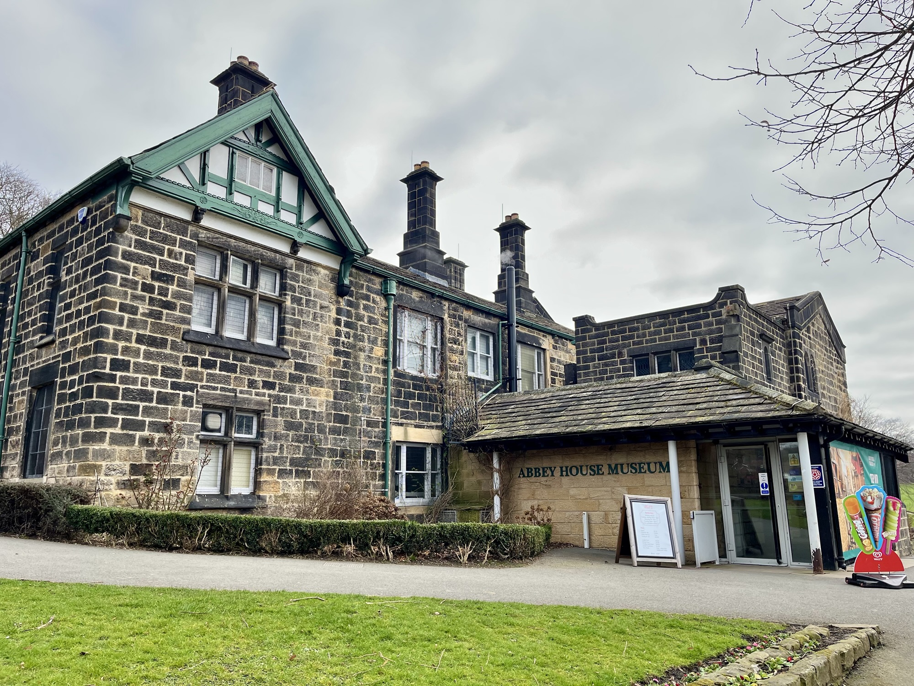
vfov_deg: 53.1
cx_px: 457
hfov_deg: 67.3
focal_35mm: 26
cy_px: 343
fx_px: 687
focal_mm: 5.1
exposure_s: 1/495
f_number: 1.6
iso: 50
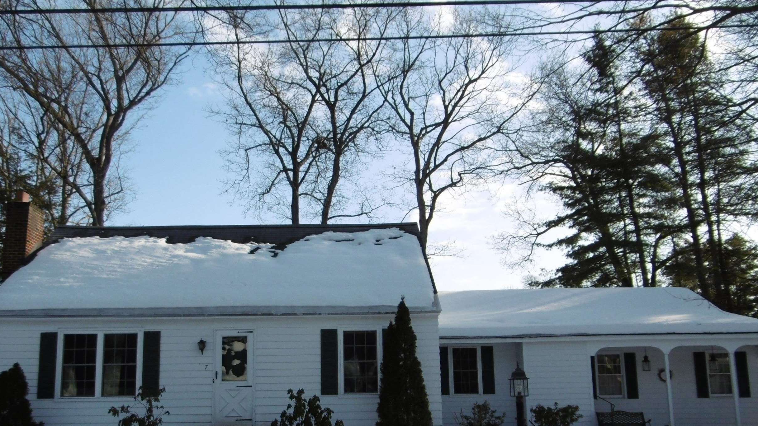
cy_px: 284
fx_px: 663
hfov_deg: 59.4
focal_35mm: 33
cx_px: 352
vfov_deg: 35.3
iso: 100
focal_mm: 4.3
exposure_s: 1/160
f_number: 7.8
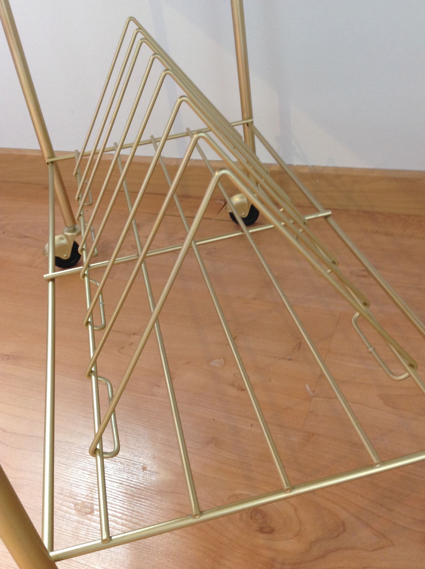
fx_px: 607
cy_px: 275
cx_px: 219
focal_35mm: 37
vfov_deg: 50.2
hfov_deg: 38.6
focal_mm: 4.28
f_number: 2.4
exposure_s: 1/15
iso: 100
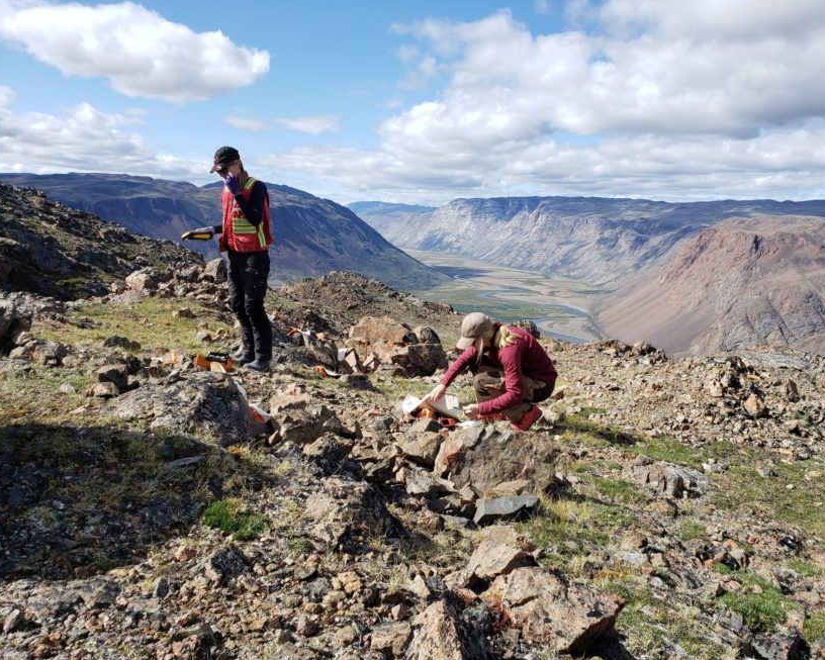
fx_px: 684
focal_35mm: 28
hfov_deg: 62.1
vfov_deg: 51.5
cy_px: 332
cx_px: 450
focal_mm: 4.3
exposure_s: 1/1182
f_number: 2.4
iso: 50
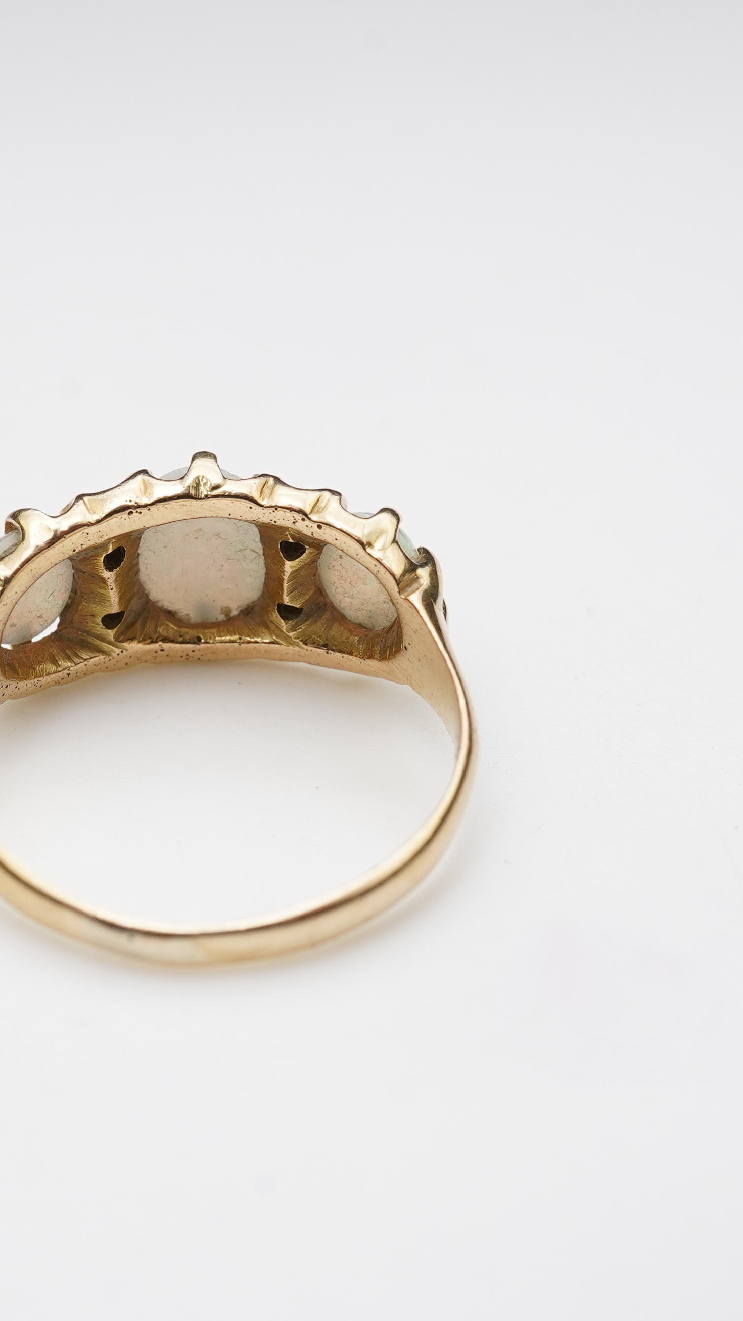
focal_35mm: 71
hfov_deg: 16.9
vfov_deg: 29.7
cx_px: 231
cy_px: 660
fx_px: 2487
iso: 400
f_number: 18
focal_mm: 30
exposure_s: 1/125
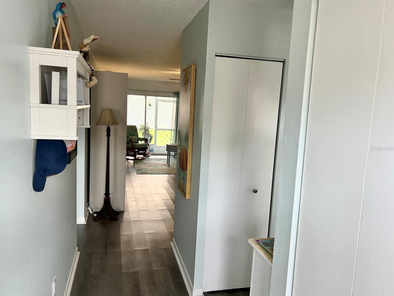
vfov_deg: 51.4
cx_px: 191
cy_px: 149
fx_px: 307
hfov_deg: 65.3
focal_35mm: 27
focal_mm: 5.7
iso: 80
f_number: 1.5
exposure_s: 1/121
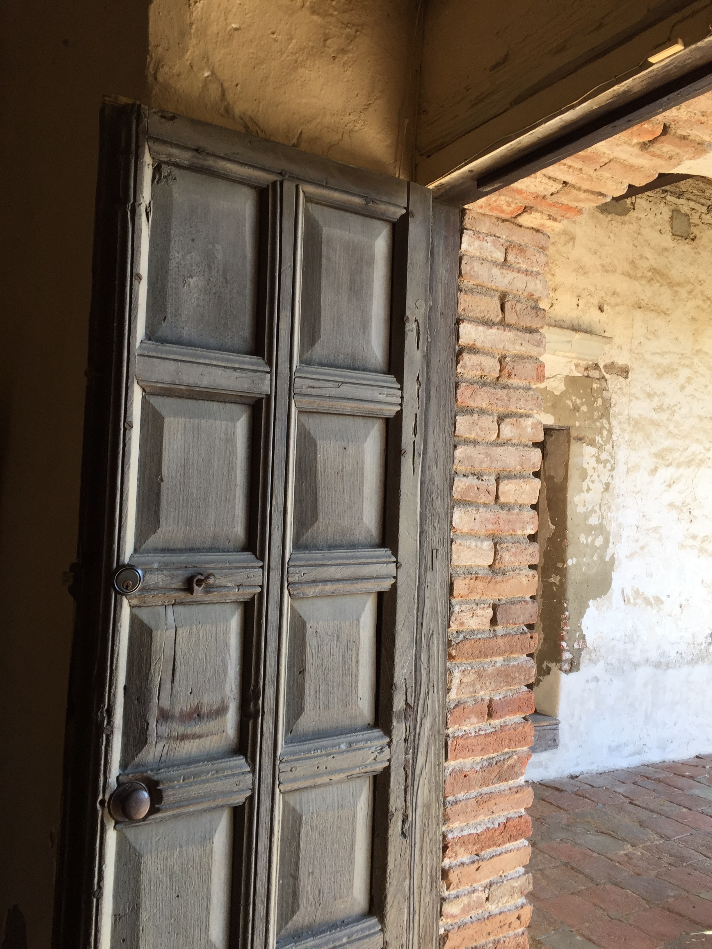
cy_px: 474
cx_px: 356
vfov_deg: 61.7
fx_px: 795
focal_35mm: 29
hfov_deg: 48.2
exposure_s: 1/120
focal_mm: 4.15
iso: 40
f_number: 2.2
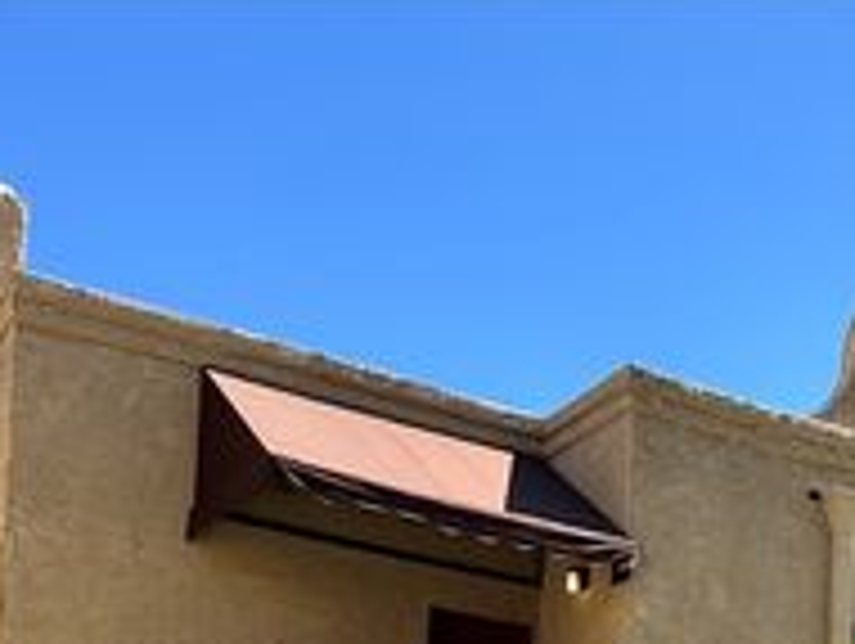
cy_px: 835
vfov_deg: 21.2
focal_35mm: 63
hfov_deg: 30.4
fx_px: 1558
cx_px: 585
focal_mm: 6.86
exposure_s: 1/1517
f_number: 1.78
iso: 80
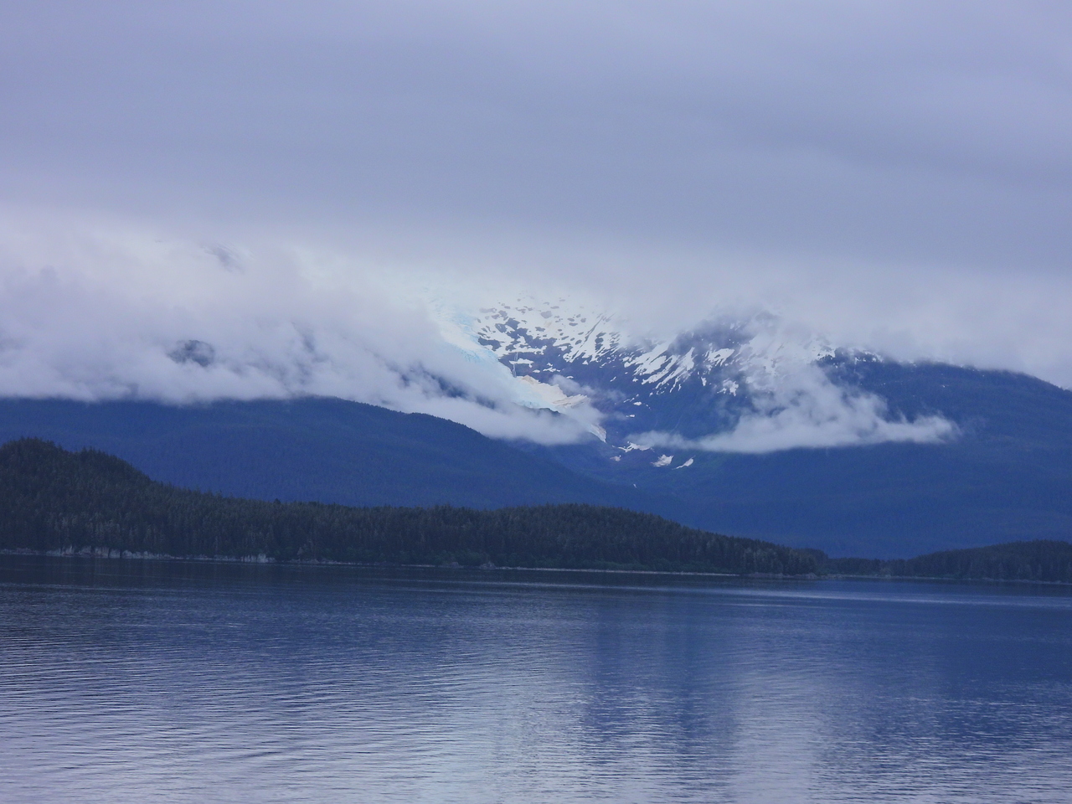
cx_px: 536
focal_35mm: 115
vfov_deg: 12.9
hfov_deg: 17.1
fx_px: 3561
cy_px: 402
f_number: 4
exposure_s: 1/1000
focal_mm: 20.5
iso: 100
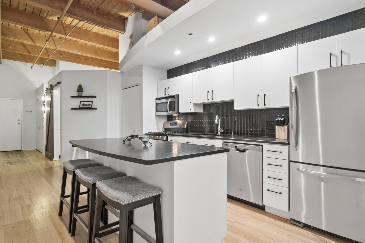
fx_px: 182
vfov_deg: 67.4
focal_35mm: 18
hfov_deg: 90.0
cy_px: 122
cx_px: 182
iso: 200
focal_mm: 12
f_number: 8
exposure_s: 1/2
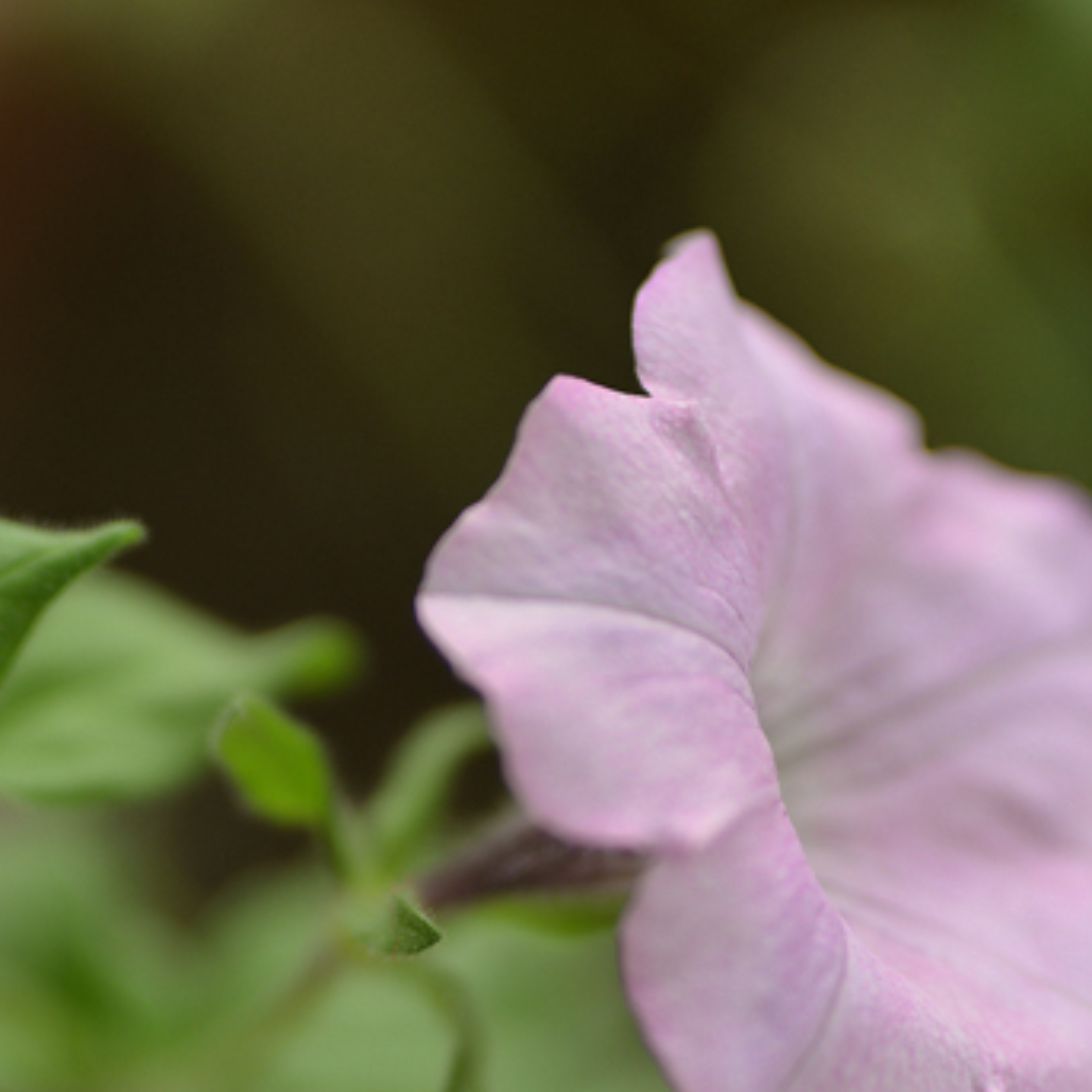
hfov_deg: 12.7
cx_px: 599
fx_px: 4890
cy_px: 925
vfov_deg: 12.7
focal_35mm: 137
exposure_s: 1/320
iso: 100
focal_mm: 50
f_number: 1.4
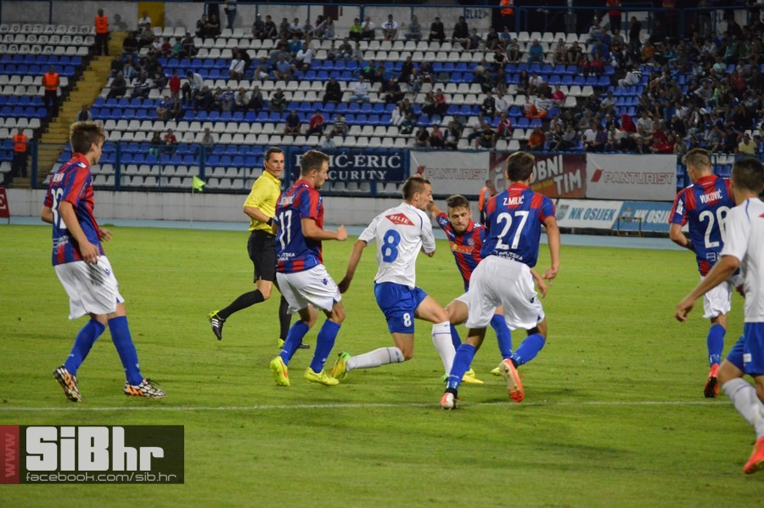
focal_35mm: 183
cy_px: 254
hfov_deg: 11.2
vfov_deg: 7.5
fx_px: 3879
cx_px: 382
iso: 3200
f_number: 4.8
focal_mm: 122
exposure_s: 1/400
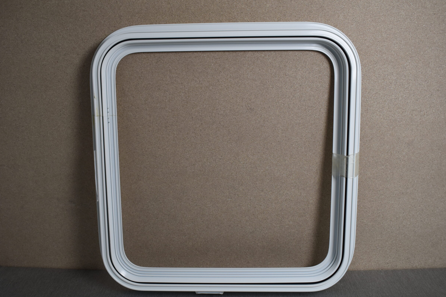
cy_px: 156
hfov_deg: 56.4
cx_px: 215
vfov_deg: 39.4
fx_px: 415
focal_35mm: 34
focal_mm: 21
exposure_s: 1/125
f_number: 5.6
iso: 360
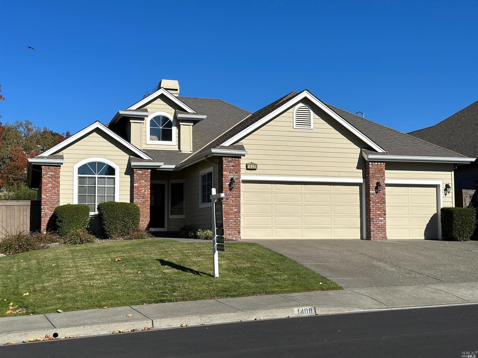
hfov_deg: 39.7
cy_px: 179
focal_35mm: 48
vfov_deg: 30.3
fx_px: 663
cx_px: 239
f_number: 1.78
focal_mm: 6.86
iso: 64
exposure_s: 1/8197
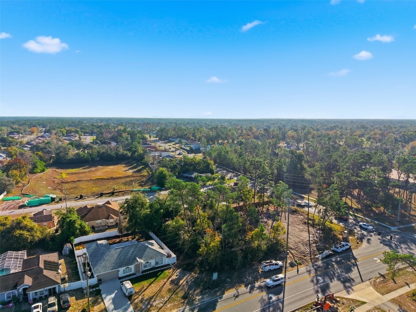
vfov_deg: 56.8
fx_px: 288
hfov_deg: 71.6
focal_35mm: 24
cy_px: 156
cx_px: 208
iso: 100
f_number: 1.8
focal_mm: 8.7
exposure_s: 1/4000
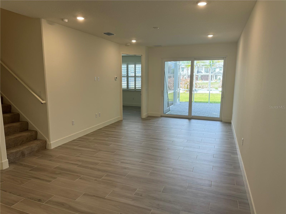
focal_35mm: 24
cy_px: 107
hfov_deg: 71.6
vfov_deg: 56.8
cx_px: 143
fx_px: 198
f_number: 1.78
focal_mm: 6.76
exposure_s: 1/170
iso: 100
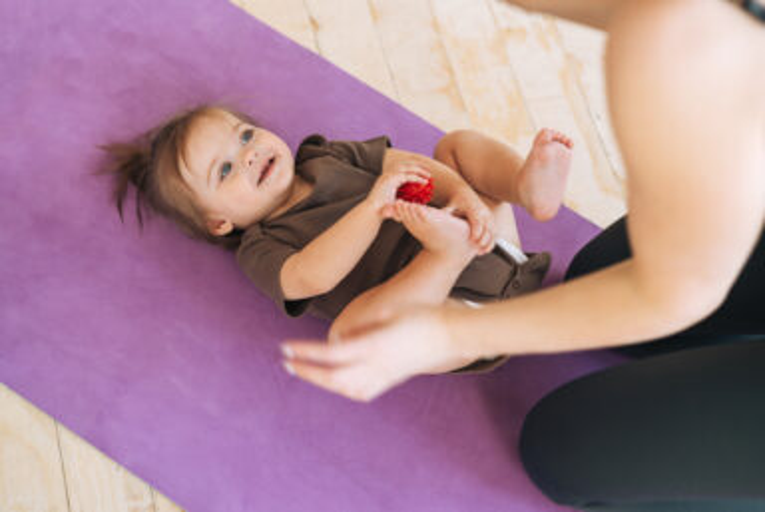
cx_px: 382
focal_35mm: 50
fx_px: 1064
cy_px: 256
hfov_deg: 39.6
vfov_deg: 27.1
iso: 320
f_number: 2.5
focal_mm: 50
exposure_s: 1/160
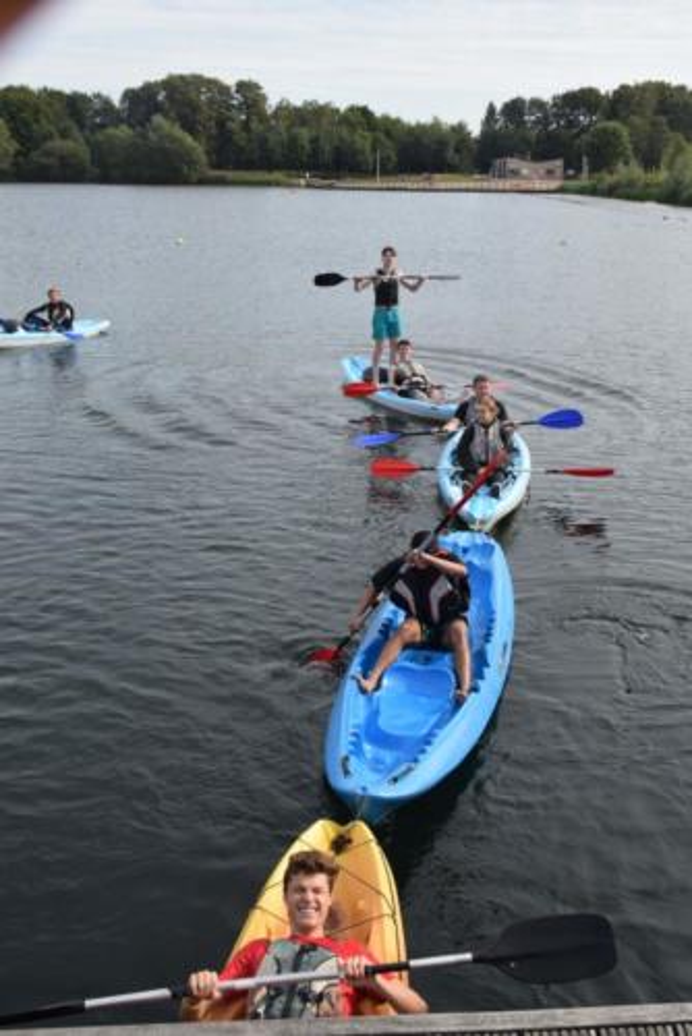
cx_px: 346
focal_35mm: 34
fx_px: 993
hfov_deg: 38.4
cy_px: 518
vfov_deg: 55.1
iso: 200
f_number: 8
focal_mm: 23
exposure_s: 1/250
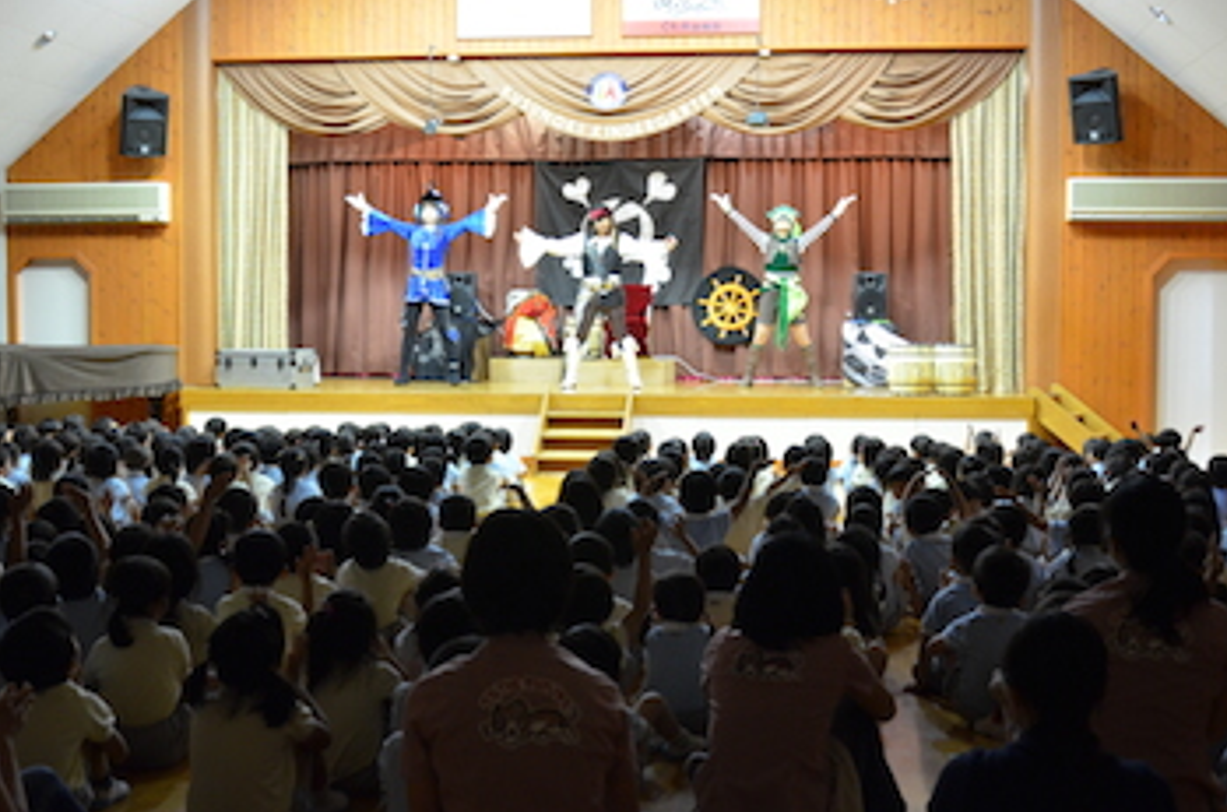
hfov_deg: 36.3
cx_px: 591
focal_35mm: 55
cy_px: 434
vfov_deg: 24.5
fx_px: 1870
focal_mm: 32
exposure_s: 1/30
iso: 1250
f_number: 3.5
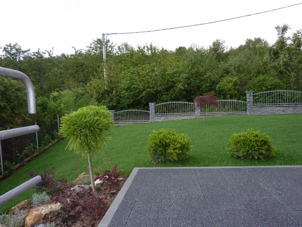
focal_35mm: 25
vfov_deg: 54.9
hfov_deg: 69.4
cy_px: 114
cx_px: 151
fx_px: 218
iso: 100
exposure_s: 1/30
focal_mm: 4.1
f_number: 3.3
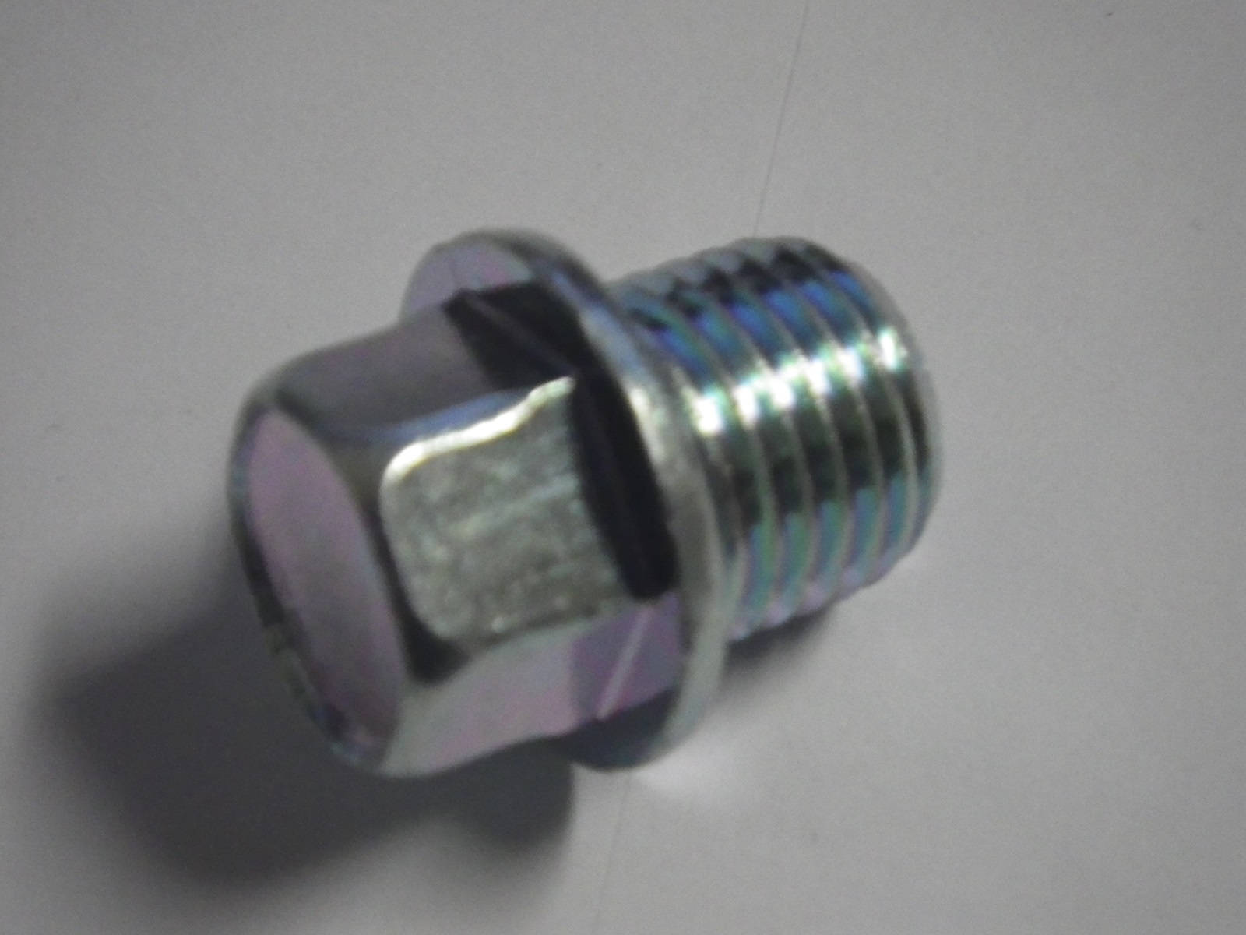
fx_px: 4139
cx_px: 623
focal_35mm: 115
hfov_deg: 17.1
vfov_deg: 12.9
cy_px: 468
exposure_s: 1/80
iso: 800
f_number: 5.2
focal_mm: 20.6
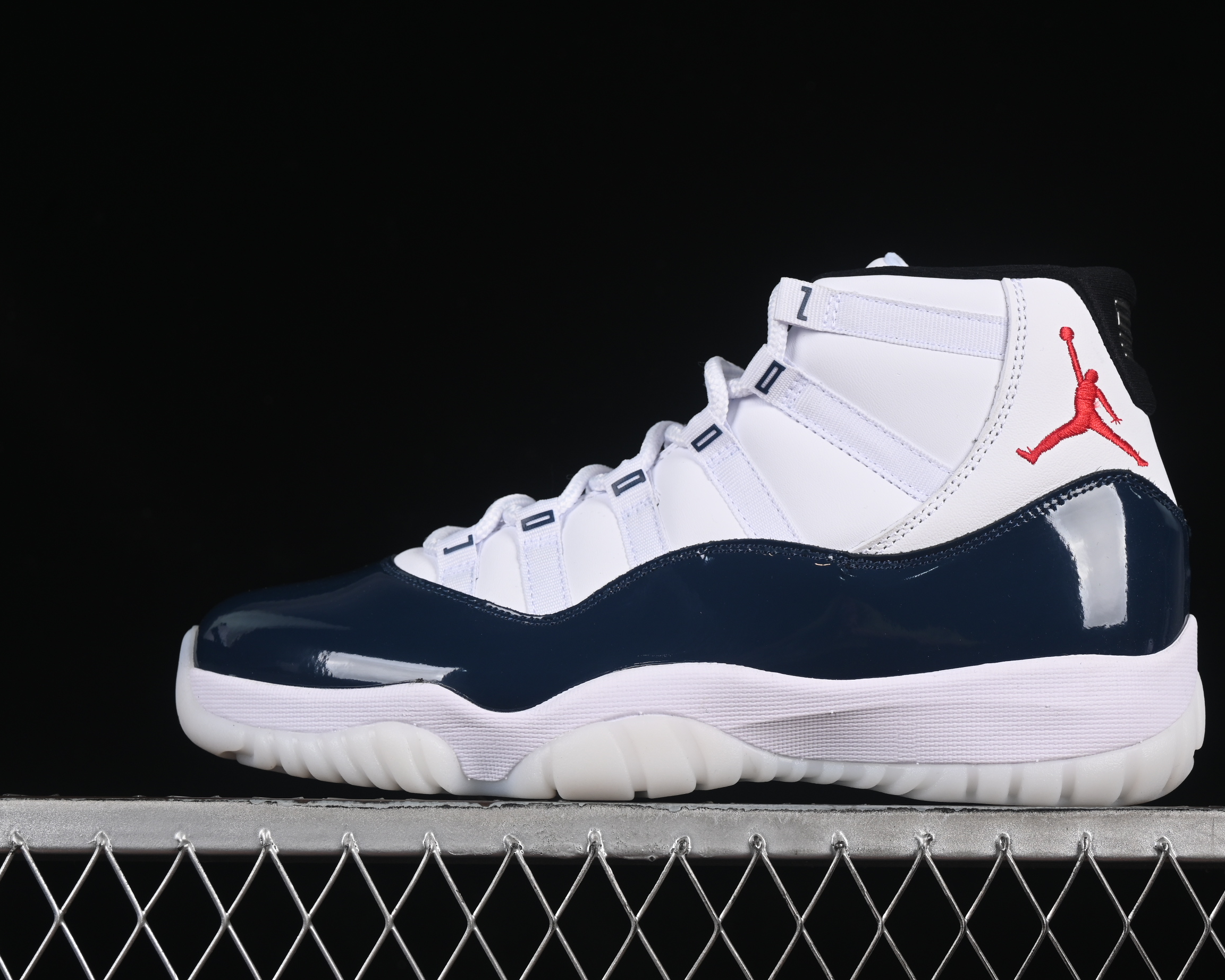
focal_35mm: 85
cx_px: 705
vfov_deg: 18.1
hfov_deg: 22.5
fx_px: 3082
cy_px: 492
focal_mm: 50
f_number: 8
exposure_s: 1/80
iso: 160
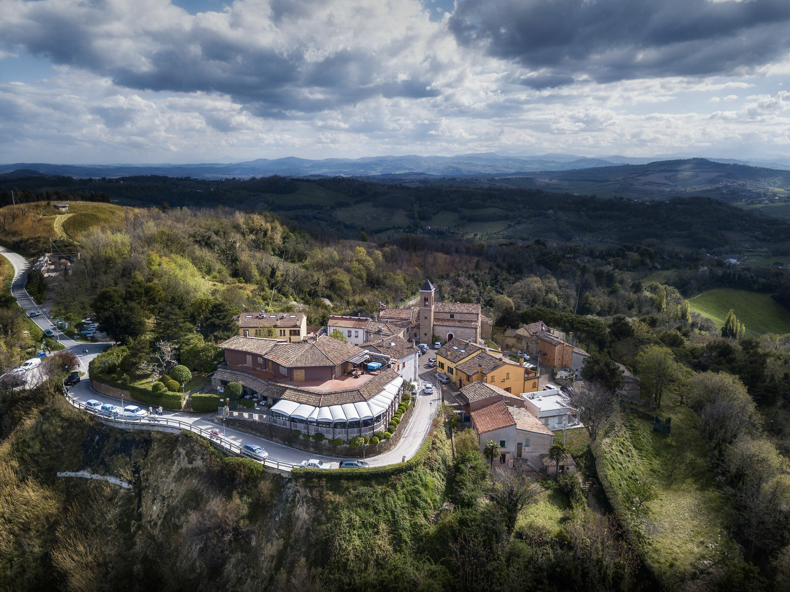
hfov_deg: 67.3
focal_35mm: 26
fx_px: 593
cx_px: 395
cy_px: 296
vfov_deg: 53.0
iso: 100
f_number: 2.2
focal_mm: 4.73
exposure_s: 1/1600
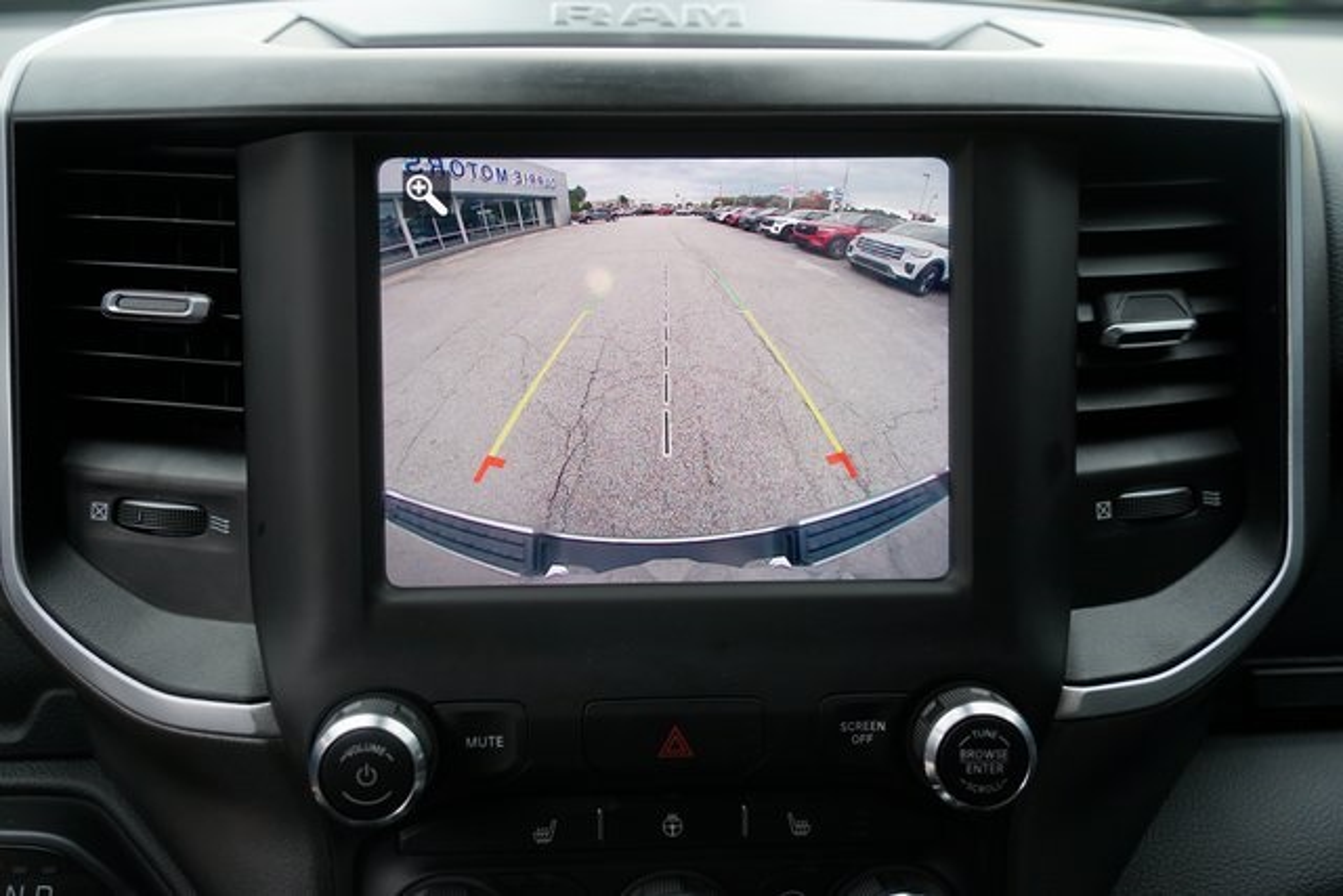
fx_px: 1530
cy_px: 448
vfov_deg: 32.6
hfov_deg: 47.4
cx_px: 672
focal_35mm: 41
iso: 125
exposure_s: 1/60
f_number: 4
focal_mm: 41
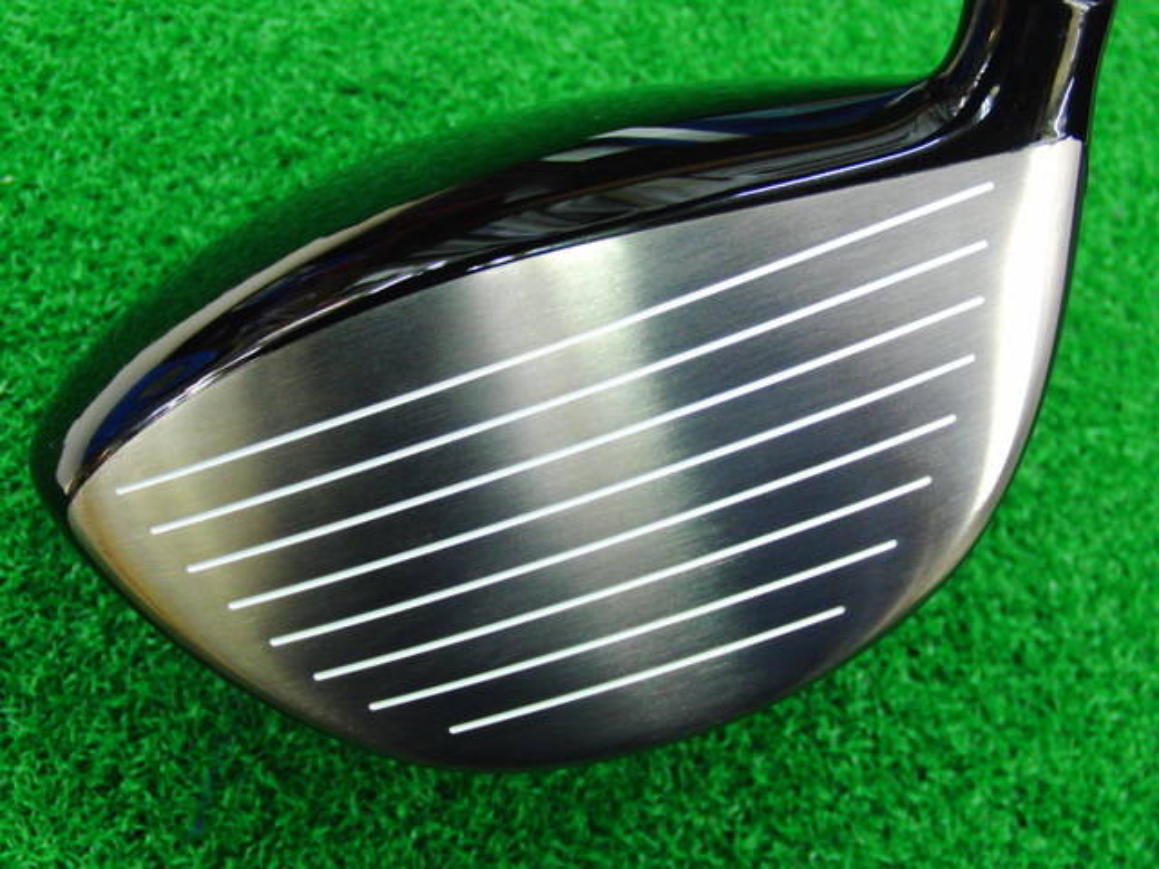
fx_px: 1440
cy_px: 434
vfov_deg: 33.6
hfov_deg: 43.9
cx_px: 580
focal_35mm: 43
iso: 400
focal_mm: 7.54
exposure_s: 1/20
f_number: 3.7
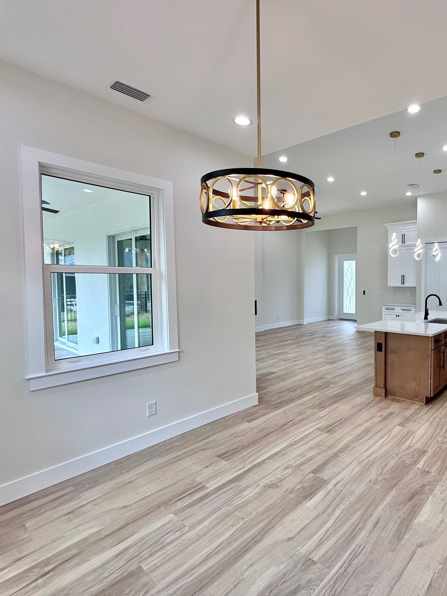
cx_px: 325
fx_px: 327
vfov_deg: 84.7
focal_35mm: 19
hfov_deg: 65.2
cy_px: 297
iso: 64
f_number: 2.2
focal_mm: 2.22
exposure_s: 1/120
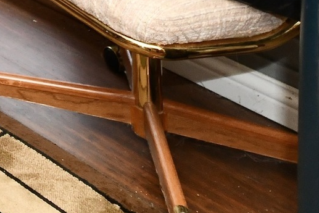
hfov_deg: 13.8
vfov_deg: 10.5
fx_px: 842
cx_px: -480
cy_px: -414
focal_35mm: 95
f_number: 6.3
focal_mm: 16
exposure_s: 1/60
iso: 640
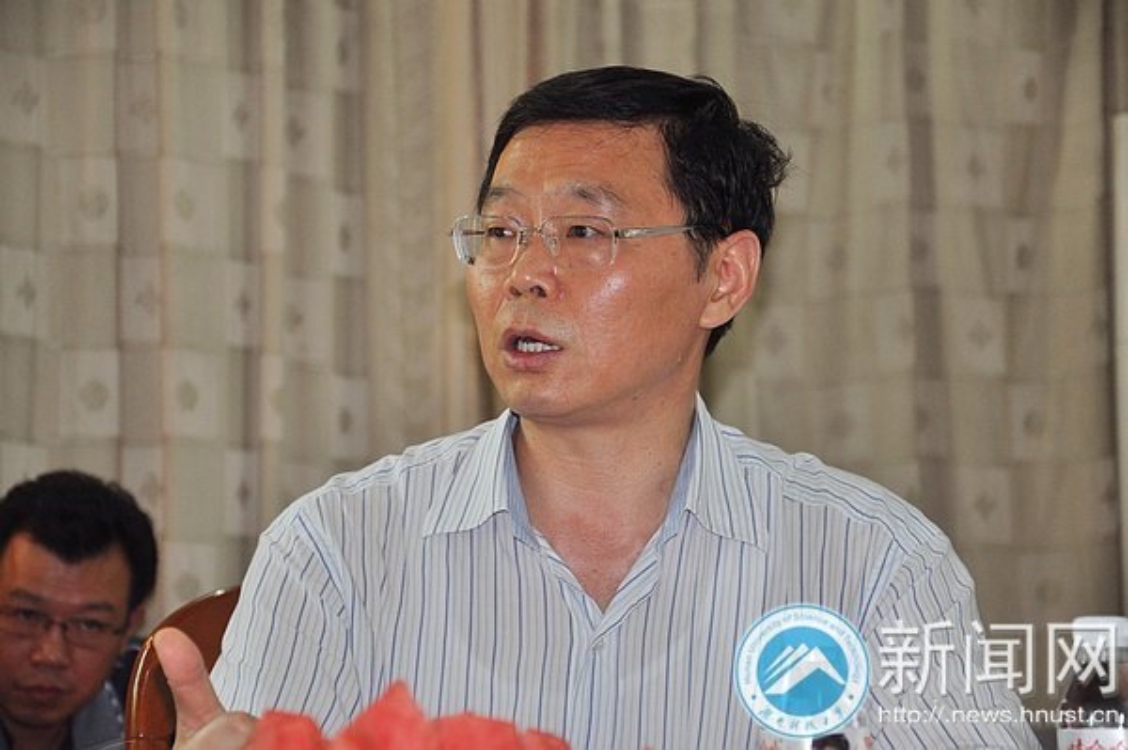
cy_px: 375
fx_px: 4320
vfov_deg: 9.9
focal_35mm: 138
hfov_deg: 14.9
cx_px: 564
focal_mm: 92
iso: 400
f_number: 5.6
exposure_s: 1/40
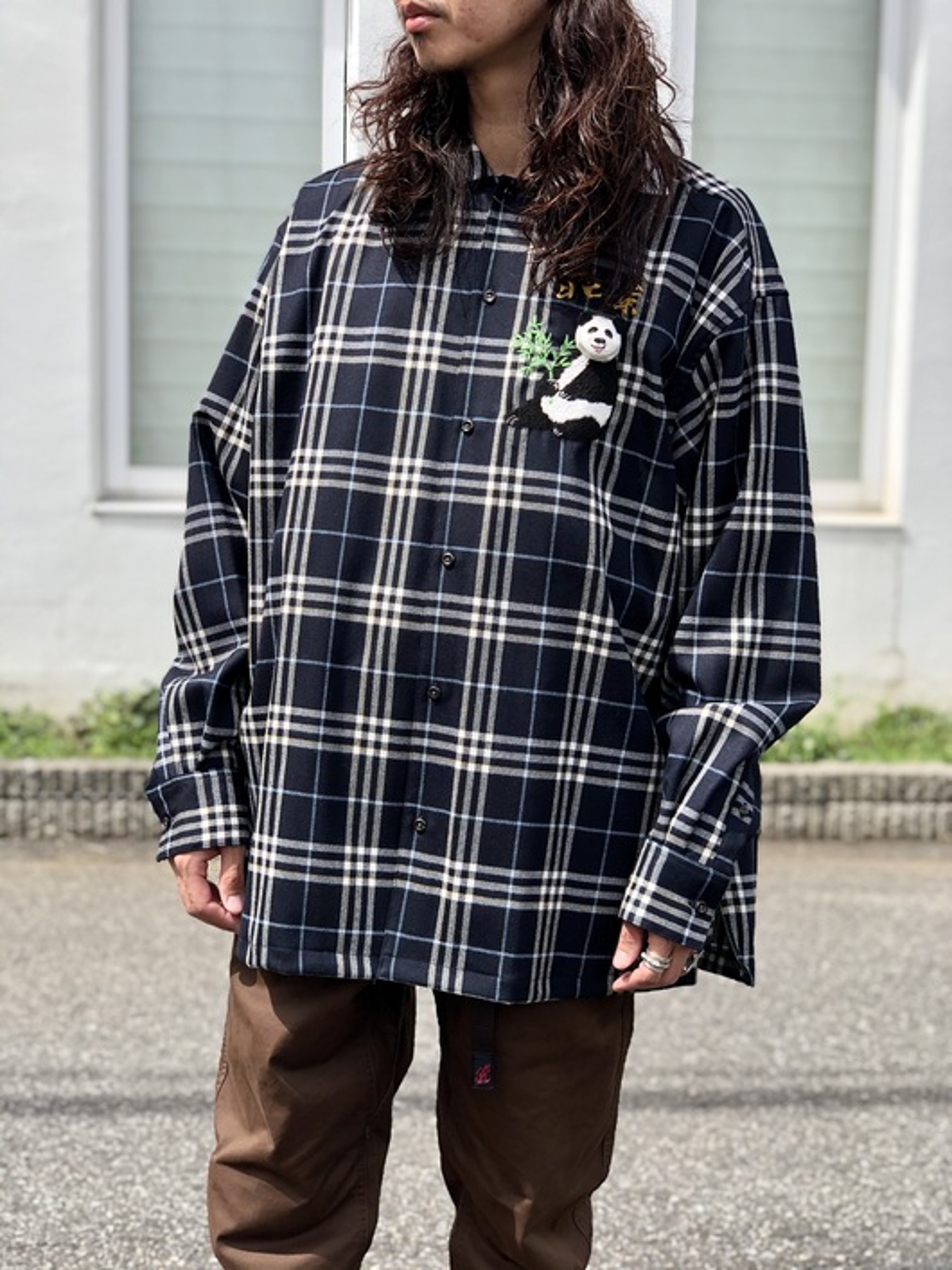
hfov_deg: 28.0
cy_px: 635
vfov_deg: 36.8
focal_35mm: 52
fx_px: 1907
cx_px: 476
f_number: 2.4
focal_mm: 6
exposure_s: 1/368
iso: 16
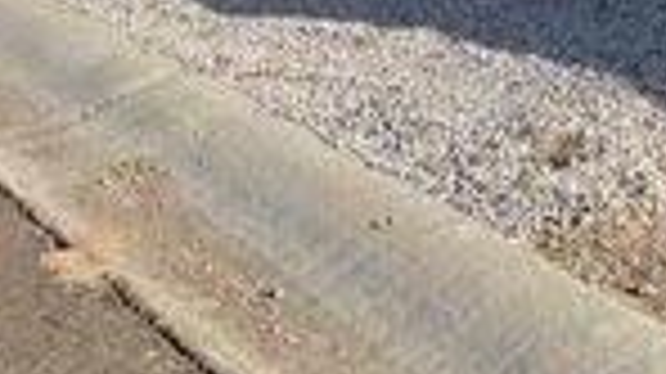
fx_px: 1694
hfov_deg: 20.6
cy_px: -178
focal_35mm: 96
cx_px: 832
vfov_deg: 12.0
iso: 32
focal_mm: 4.2
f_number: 1.6
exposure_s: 1/4132
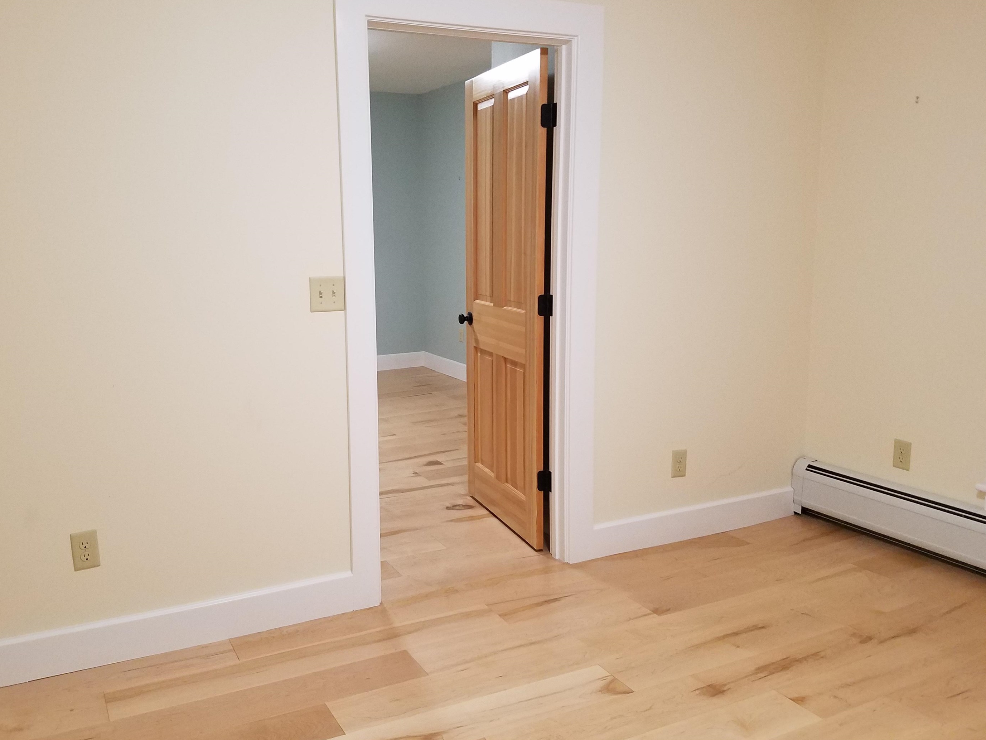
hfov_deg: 61.5
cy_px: 334
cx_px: 439
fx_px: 826
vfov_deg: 48.2
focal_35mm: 29
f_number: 1.7
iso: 200
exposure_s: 1/24
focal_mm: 4.2
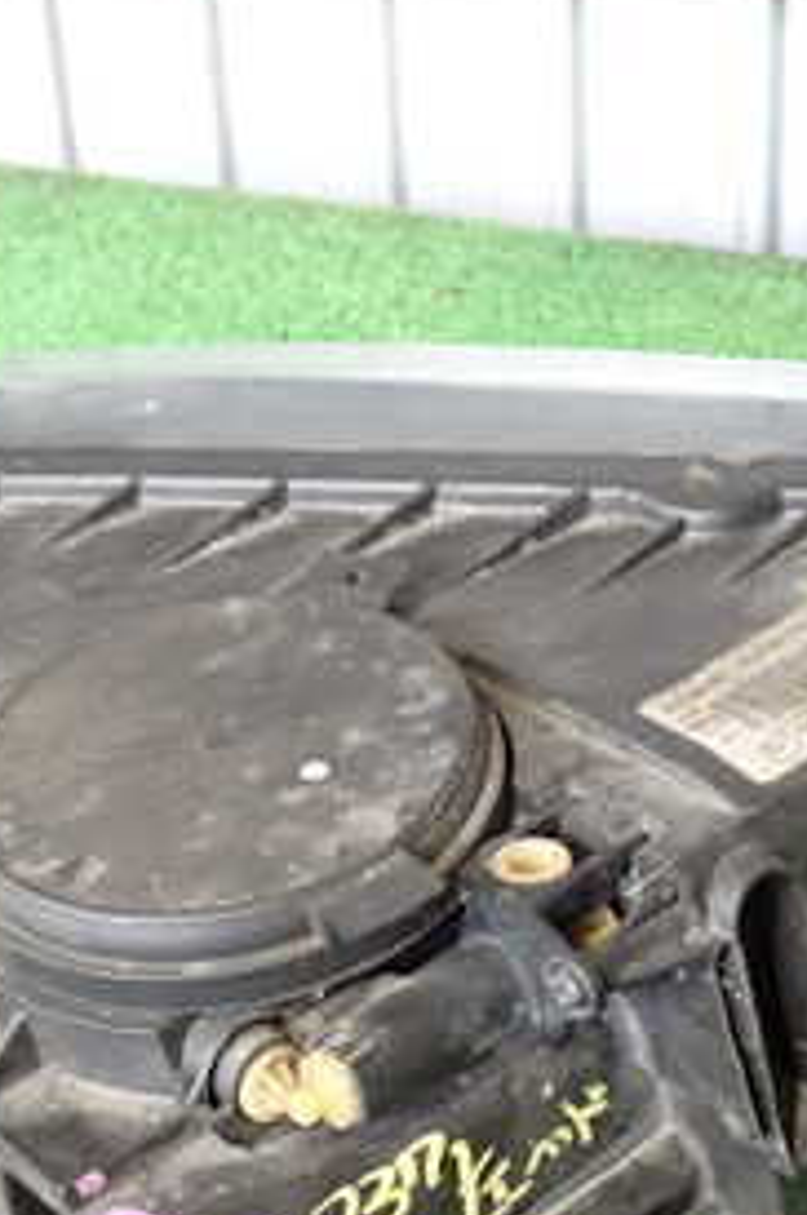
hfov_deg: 18.6
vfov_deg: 27.4
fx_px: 2461
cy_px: 896
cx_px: 412
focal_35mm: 73
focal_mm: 5.79
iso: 800
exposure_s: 1/30
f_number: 2.4
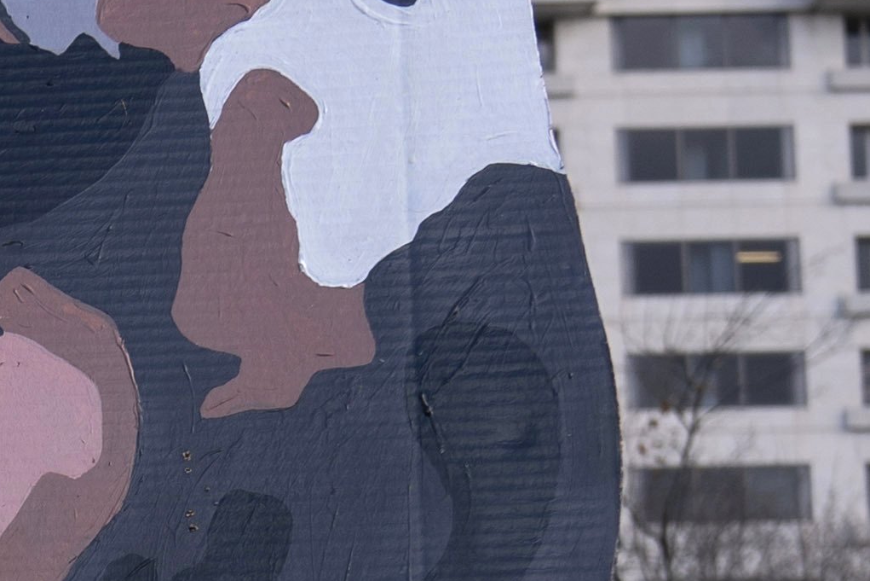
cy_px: 973
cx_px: -376
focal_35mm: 141
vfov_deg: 9.4
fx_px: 3408
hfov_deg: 13.8
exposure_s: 1/320
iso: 100
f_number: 3.5
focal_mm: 24
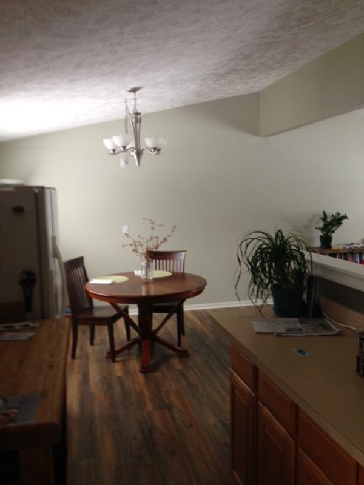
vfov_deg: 55.4
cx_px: 182
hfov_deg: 42.9
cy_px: 242
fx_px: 463
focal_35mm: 33
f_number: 2.4
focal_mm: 4.12
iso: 64
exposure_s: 1/20
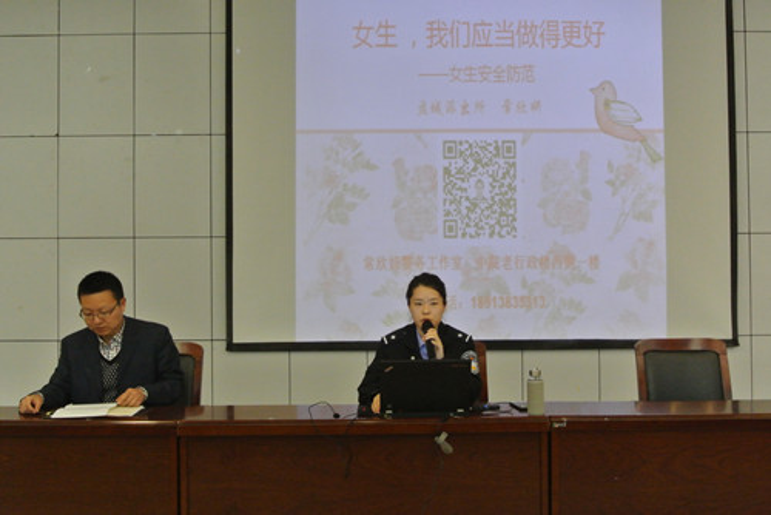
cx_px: 386
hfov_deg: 49.5
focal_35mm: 39
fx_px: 836
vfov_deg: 34.3
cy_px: 258
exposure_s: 1/8
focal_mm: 14.5
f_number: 4
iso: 1600
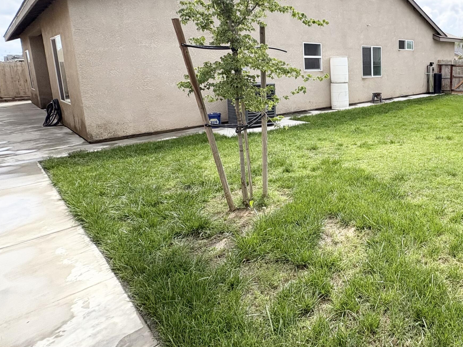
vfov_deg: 55.6
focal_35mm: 24
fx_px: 321
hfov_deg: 64.6
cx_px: 376
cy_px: 114
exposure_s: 1/1748
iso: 64
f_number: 2.2
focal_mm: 2.22
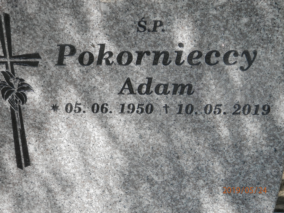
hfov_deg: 18.5
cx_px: 142
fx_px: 870
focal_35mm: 106
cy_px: 106
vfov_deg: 14.0
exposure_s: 1/320
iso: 80
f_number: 4.5
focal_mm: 19
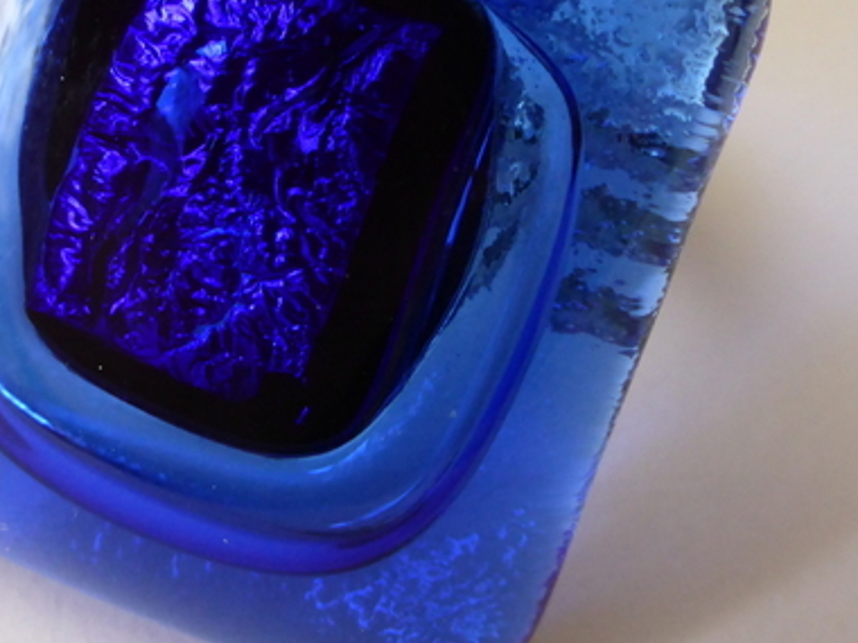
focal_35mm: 110
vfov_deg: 13.4
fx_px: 2726
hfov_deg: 17.8
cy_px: 171
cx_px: 234
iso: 400
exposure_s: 1/50
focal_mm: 9.7
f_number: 4.6
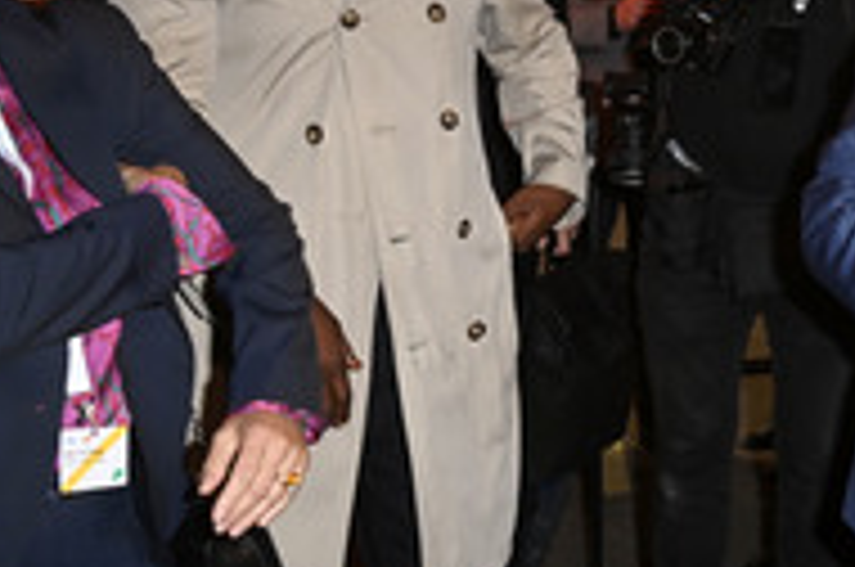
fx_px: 1636
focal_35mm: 69
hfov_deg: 27.5
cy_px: 122
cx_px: 871
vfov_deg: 19.5
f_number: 5.6
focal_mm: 29
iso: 2500
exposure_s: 1/60
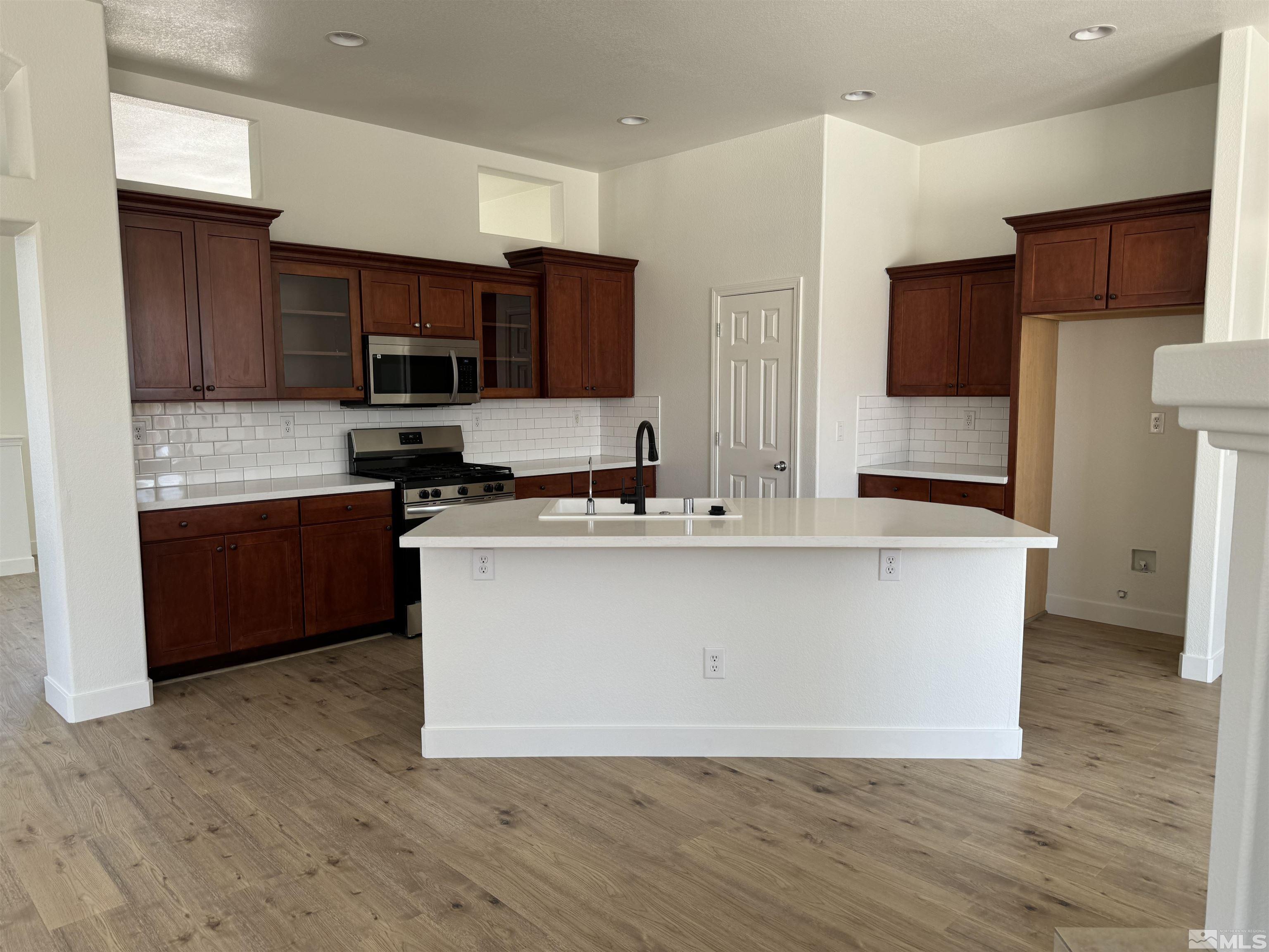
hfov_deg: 71.6
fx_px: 880
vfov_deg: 56.8
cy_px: 476
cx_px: 634
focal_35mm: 24
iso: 50
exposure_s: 1/131
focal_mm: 6.76
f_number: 1.78
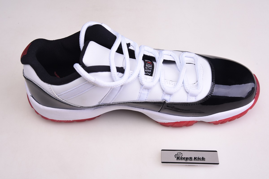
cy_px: 90
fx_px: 374
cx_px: 134
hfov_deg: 39.6
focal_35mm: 50
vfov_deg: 27.0
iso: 100
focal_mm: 50
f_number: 11
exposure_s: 1/125
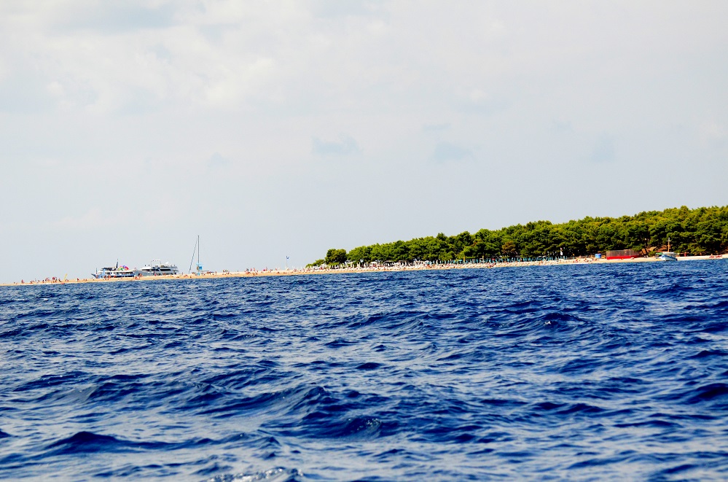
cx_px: 364
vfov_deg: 9.9
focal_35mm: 138
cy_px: 241
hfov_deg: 14.9
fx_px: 2784
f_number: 4.5
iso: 1600
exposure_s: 1/8000
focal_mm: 92
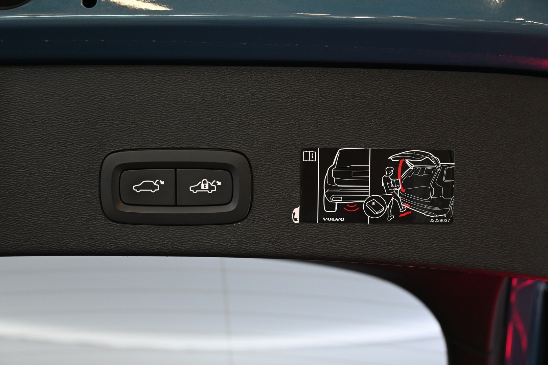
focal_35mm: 46
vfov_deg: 29.4
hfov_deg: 43.0
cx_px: 274
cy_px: 182
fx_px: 696
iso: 1400
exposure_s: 1/50
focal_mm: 30.5
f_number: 4.8
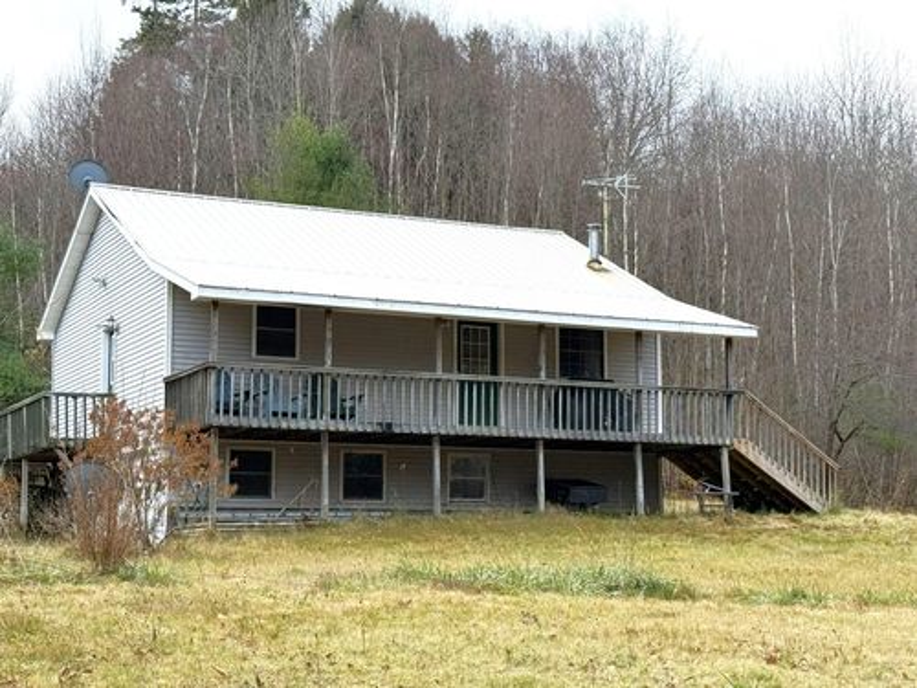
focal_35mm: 61
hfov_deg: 31.7
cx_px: 458
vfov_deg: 24.0
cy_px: 344
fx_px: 1616
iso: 100
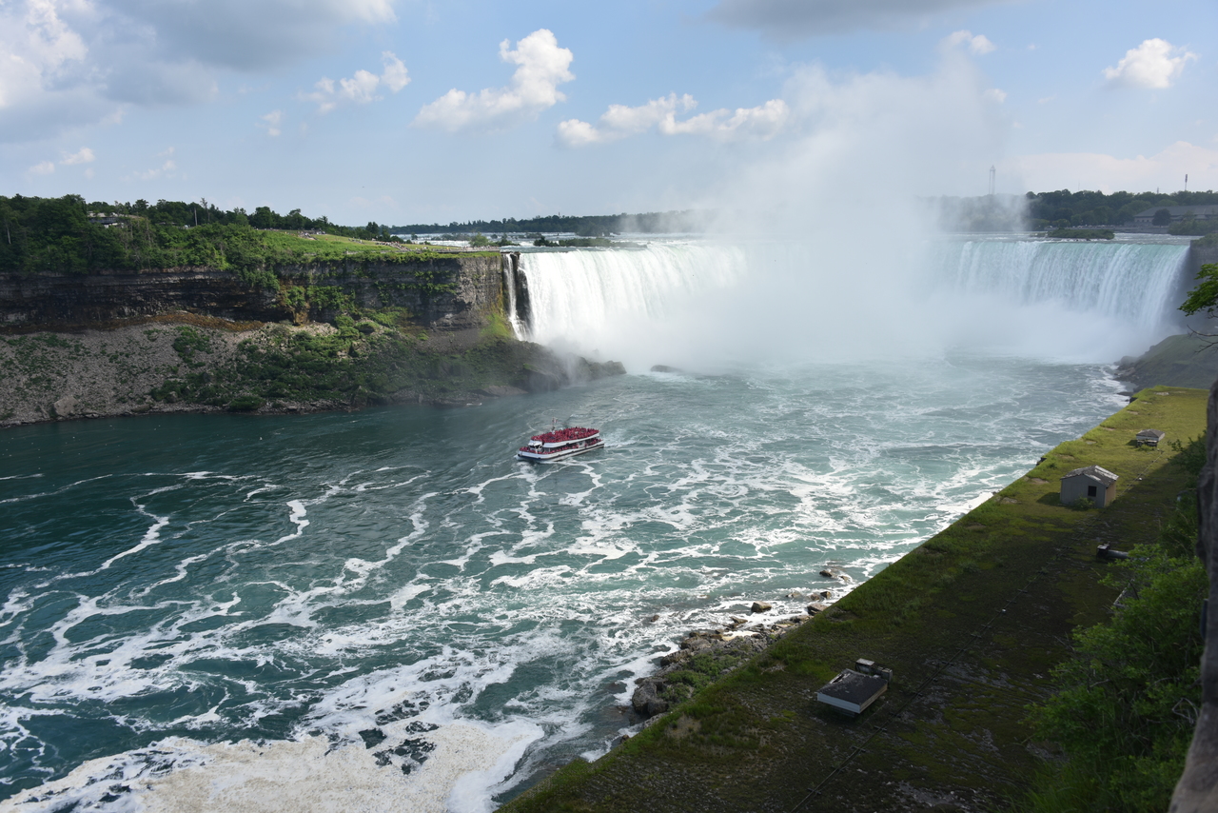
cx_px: 609
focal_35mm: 28
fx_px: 947
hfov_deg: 65.5
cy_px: 406
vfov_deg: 46.4
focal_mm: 28
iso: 100
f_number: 8
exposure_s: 1/250
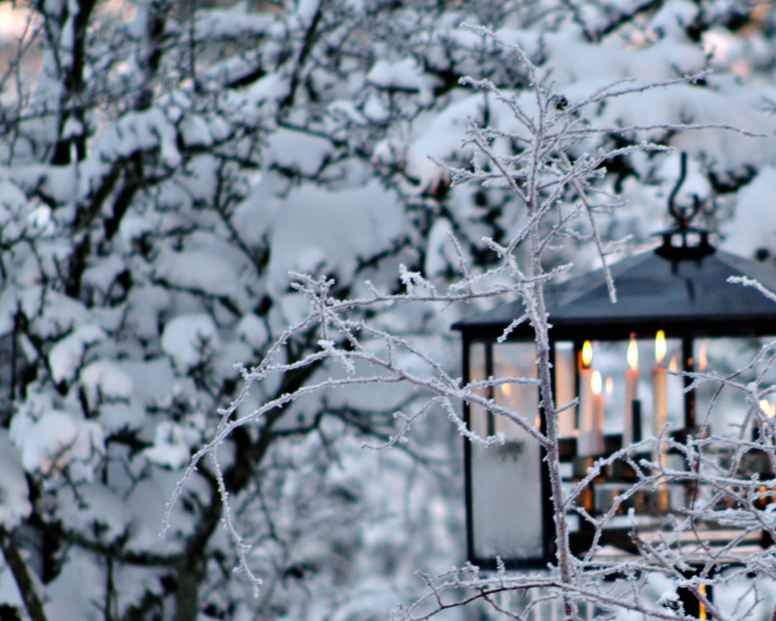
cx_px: 663
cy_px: 447
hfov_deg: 3.7
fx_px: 12168
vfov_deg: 2.9
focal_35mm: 530
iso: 200
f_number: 5.6
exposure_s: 1/90
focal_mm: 211
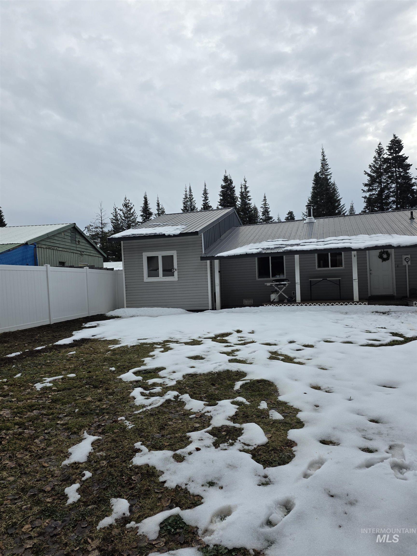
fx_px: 369
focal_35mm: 23
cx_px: 208
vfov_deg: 73.9
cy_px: 278
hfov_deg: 58.9
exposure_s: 1/2767
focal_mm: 6.3
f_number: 1.7
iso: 80
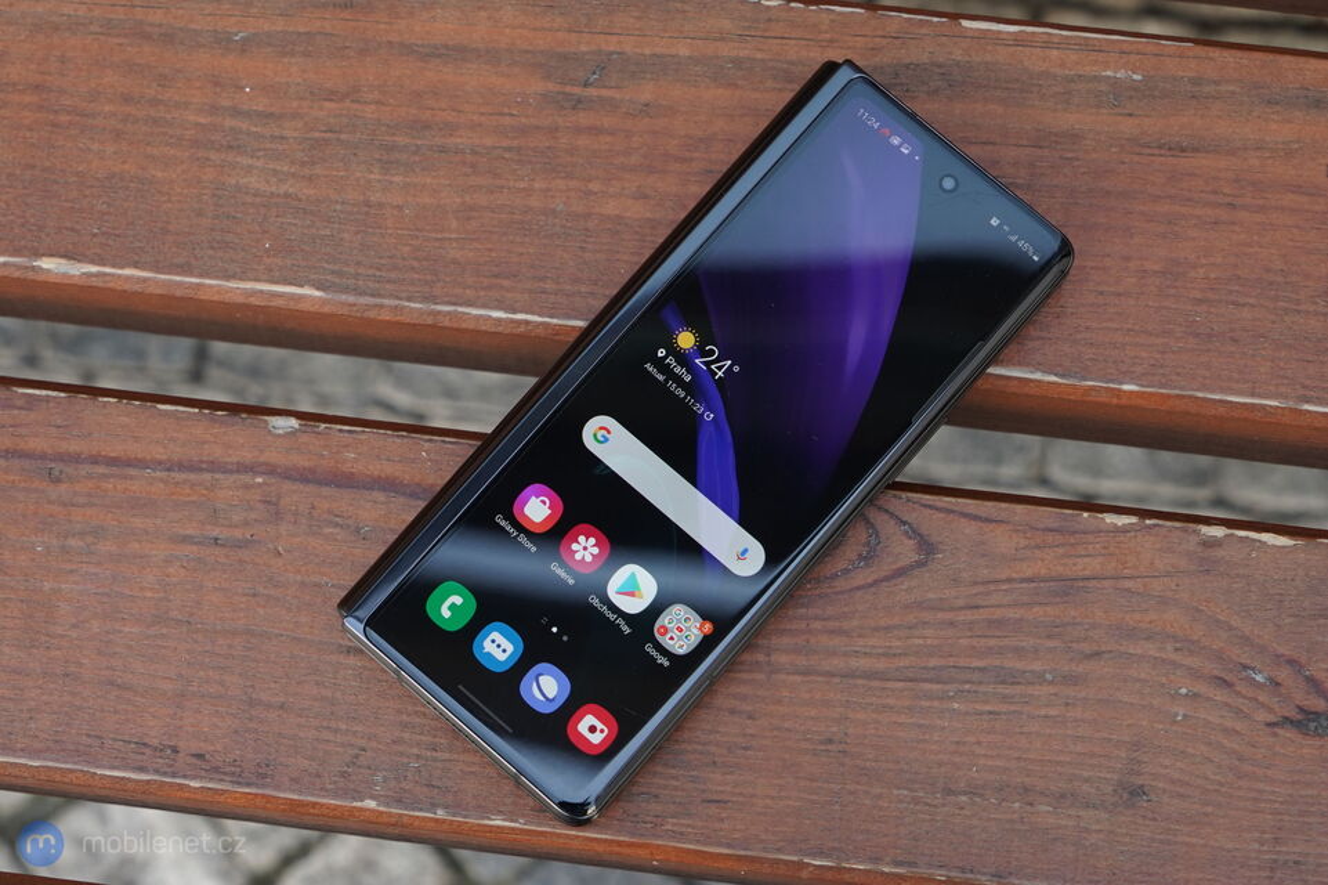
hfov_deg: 35.1
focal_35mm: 57
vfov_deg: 23.8
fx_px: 2102
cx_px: 664
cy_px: 442
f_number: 6.3
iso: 800
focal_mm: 57
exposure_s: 1/250
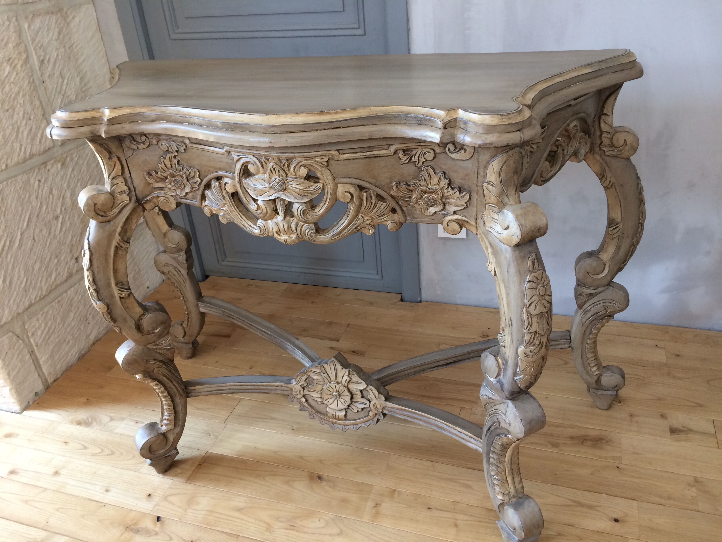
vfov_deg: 48.2
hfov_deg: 61.7
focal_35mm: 29
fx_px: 605
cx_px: 361
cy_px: 271
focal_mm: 4.15
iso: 125
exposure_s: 1/33
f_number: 2.2
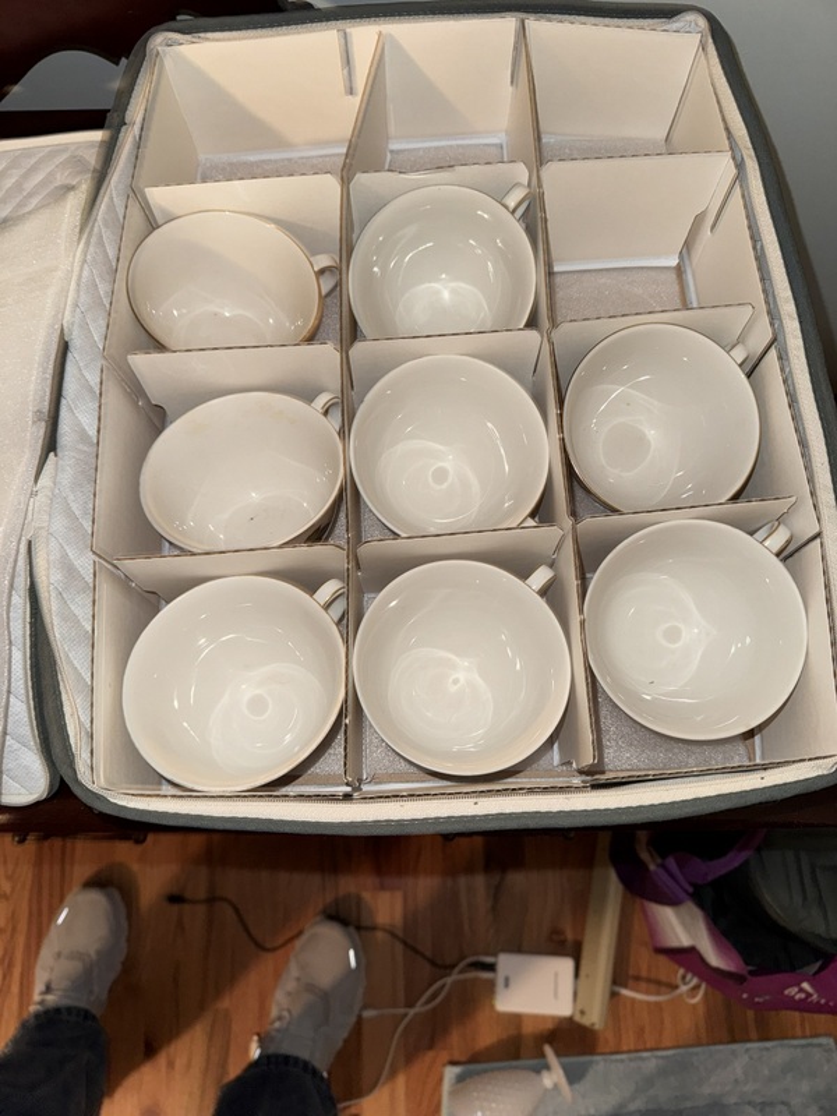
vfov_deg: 71.6
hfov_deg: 56.8
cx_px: 418
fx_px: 774
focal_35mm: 24
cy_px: 558
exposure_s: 1/4
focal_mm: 6.76
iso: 50
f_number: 1.78
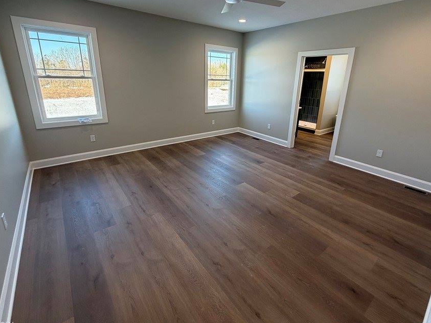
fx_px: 212
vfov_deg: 74.3
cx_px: 225
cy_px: 140
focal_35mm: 17
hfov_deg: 91.0
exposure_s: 1/120
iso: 160
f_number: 2.2
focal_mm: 2.22
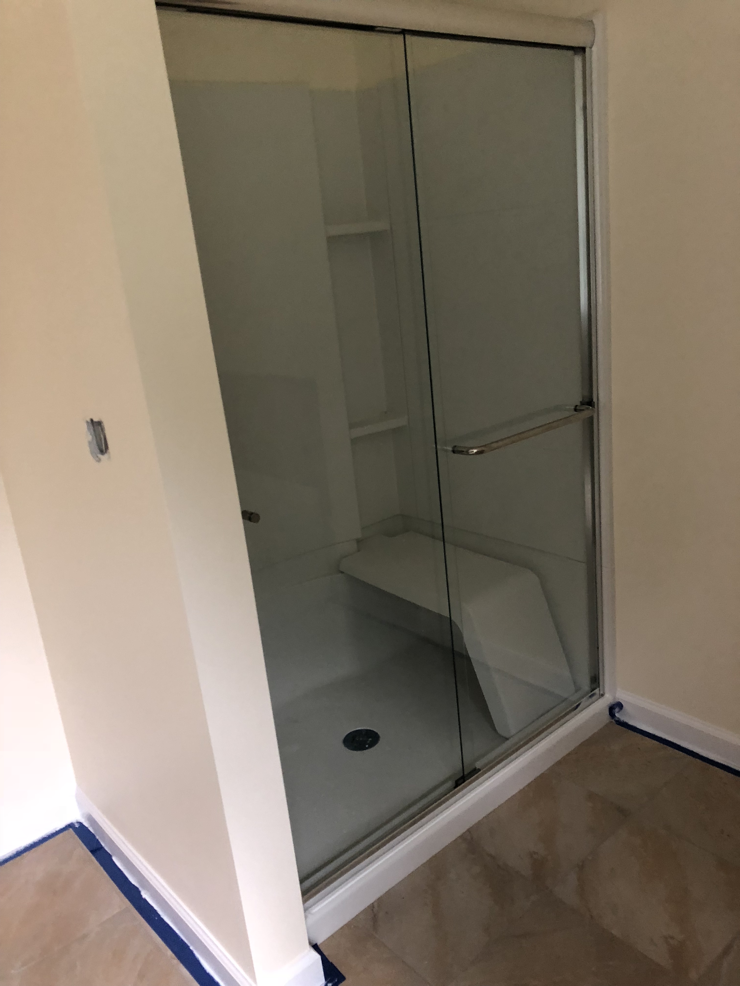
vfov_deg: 63.4
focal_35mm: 28
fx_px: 798
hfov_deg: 49.7
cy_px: 493
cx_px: 370
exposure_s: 1/13
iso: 100
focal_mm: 3.99
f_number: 1.8
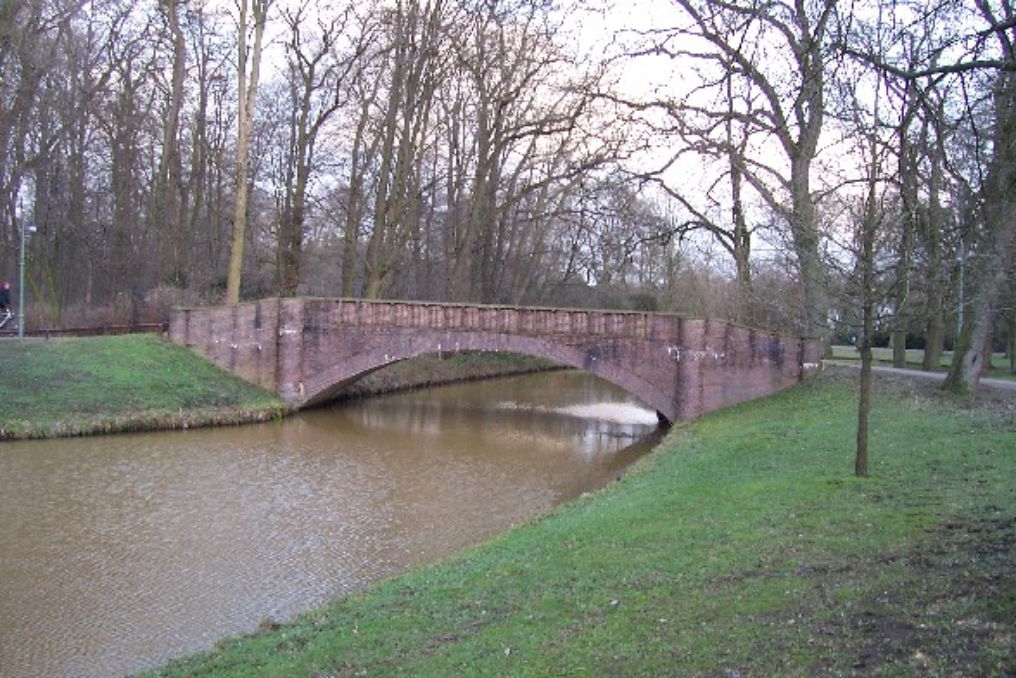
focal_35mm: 34
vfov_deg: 38.9
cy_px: 339
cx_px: 508
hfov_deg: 55.8
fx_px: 959
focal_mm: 5.6
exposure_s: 1/30
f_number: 2.7
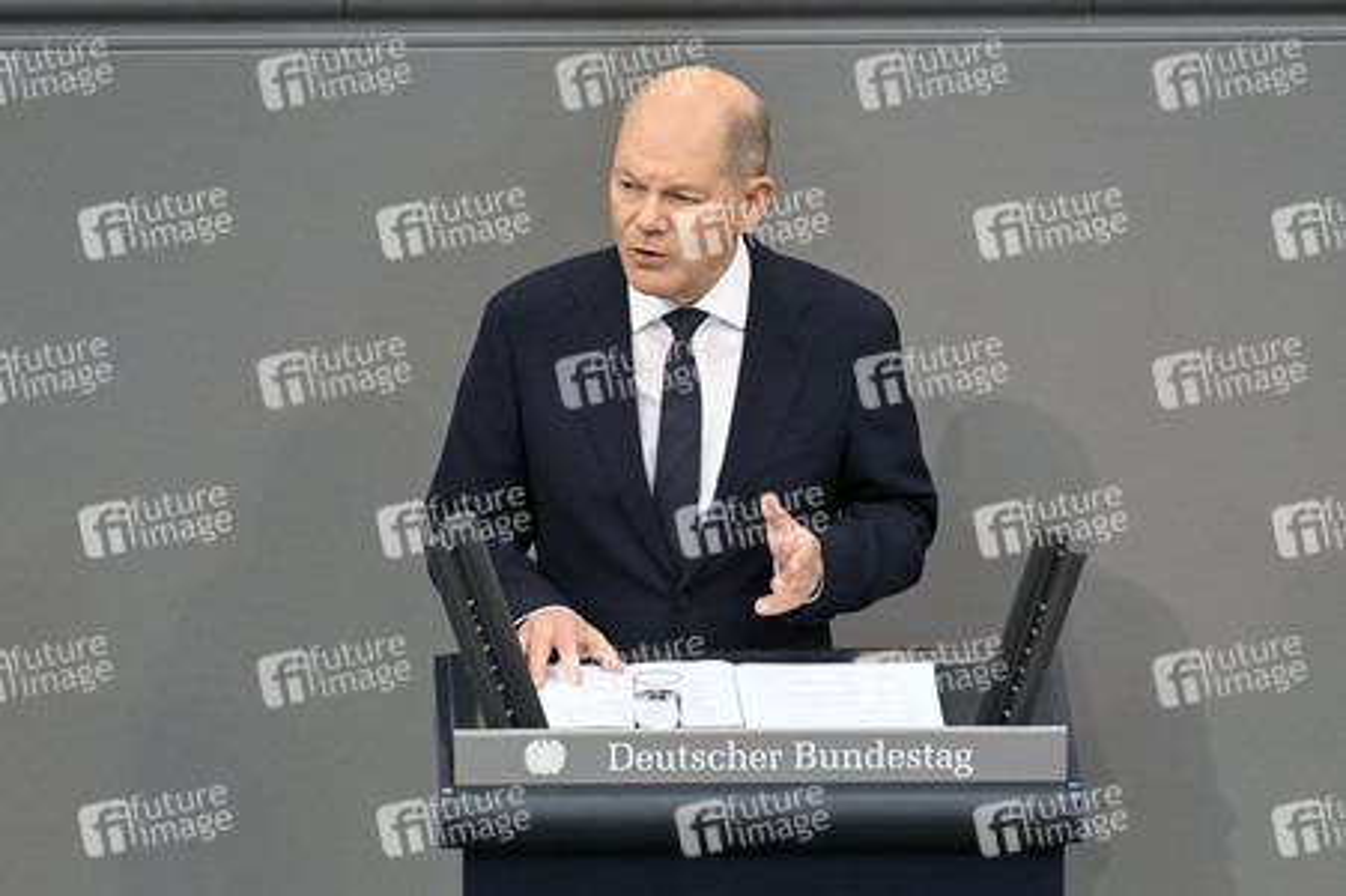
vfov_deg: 2.7
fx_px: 18680
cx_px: 673
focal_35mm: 500
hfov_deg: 4.1
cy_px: 448
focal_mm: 500
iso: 10000
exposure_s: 1/400
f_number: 5.6
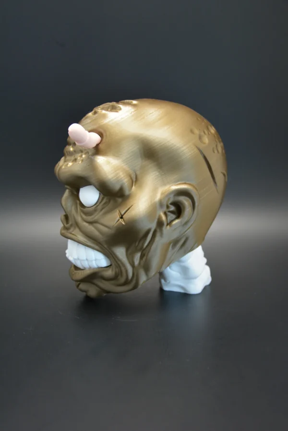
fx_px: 575
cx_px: 144
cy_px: 216
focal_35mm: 48
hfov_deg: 28.1
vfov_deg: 41.1
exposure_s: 1/50
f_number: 4.2
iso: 800
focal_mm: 32
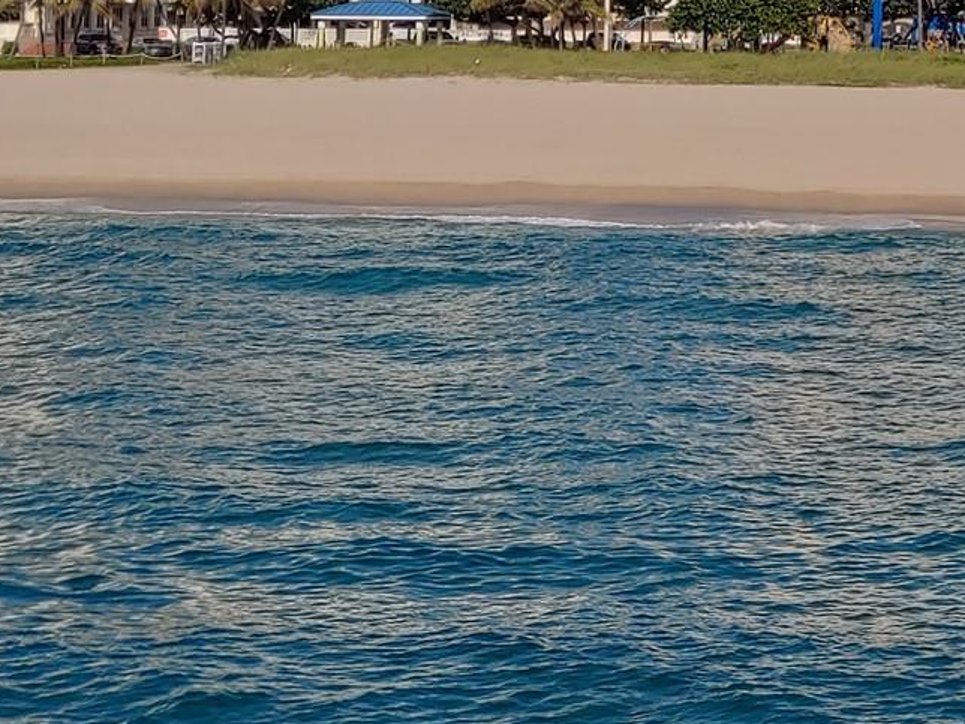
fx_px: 4432
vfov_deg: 9.1
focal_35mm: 159
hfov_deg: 12.3
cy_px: -391
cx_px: 996
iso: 50
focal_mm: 5.88
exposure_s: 1/1408
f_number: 2.4
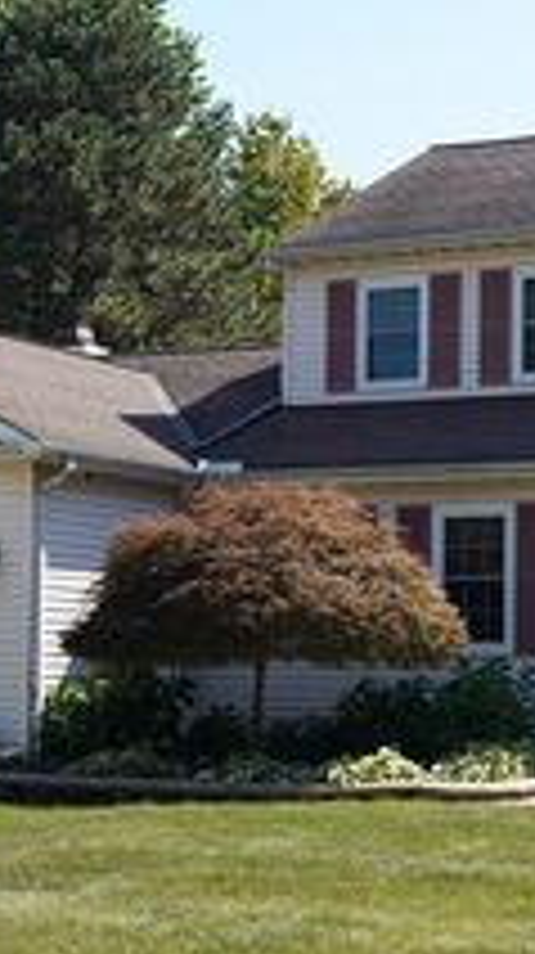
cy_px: 601
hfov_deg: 16.2
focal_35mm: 74
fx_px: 1869
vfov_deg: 28.5
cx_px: 418
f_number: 10
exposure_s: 1/400
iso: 500
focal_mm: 30
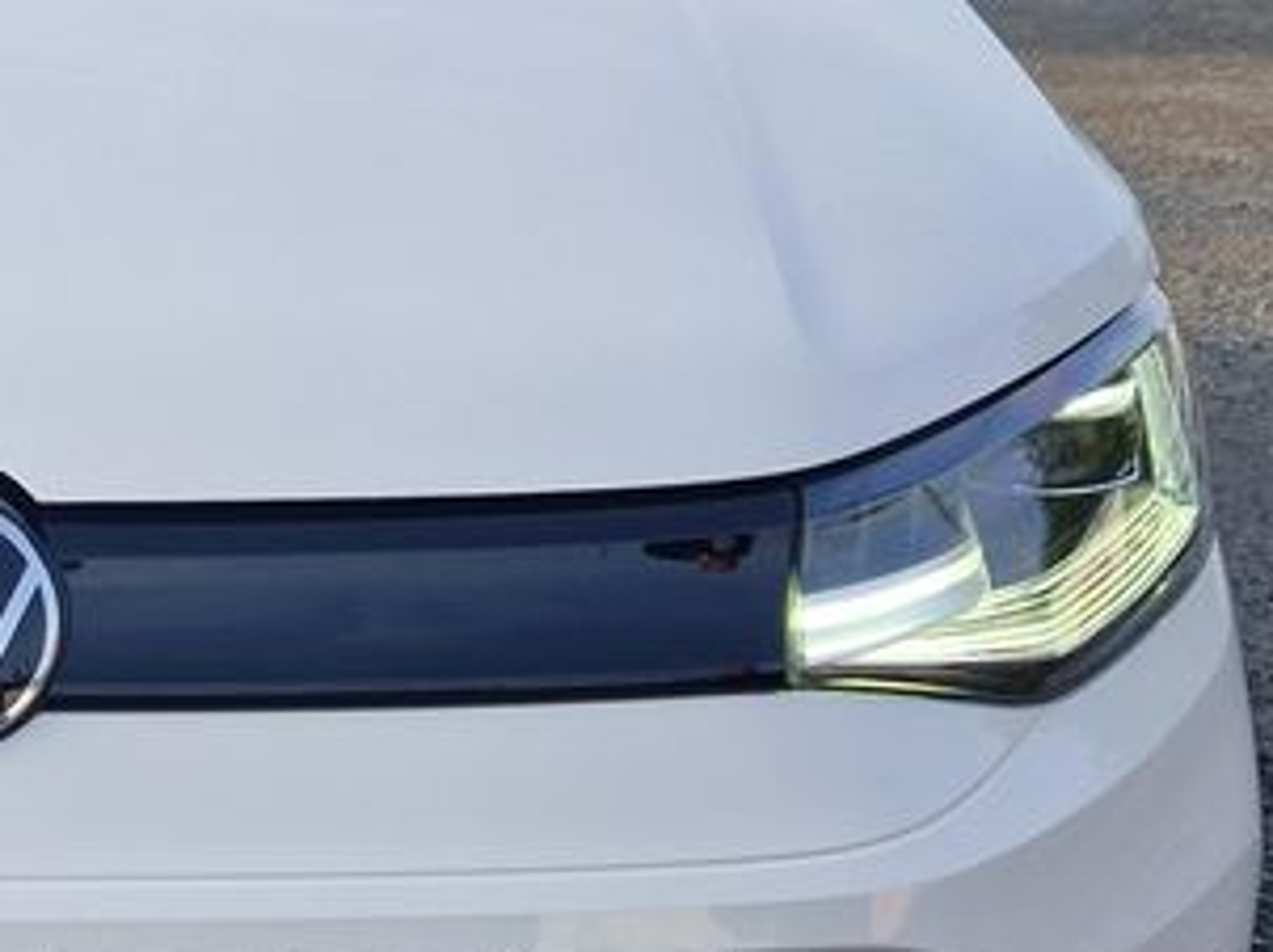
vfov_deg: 18.9
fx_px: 2866
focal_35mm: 78
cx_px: -67
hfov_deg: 23.7
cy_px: 573
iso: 50
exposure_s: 1/356
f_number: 1.8
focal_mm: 5.4
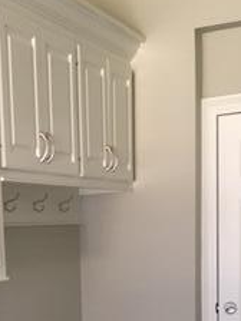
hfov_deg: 17.1
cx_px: -37
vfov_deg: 22.0
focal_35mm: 83
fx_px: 770
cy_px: 371
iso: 200
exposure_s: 1/20
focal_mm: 4.15
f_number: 2.2
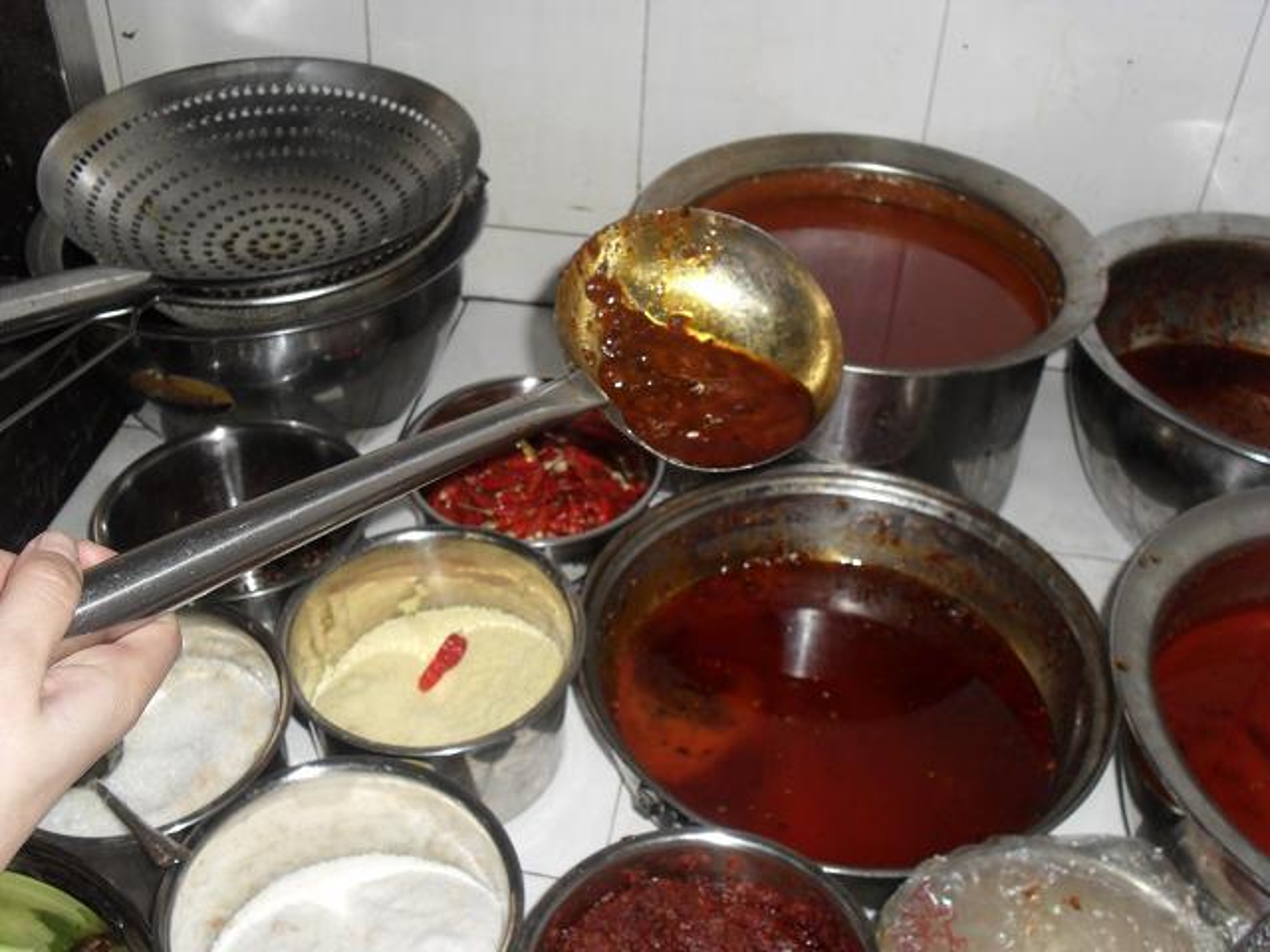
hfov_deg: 52.6
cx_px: 635
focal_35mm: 35
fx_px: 1284
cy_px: 476
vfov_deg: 40.7
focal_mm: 6.3
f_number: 3.2
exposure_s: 1/45
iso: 200
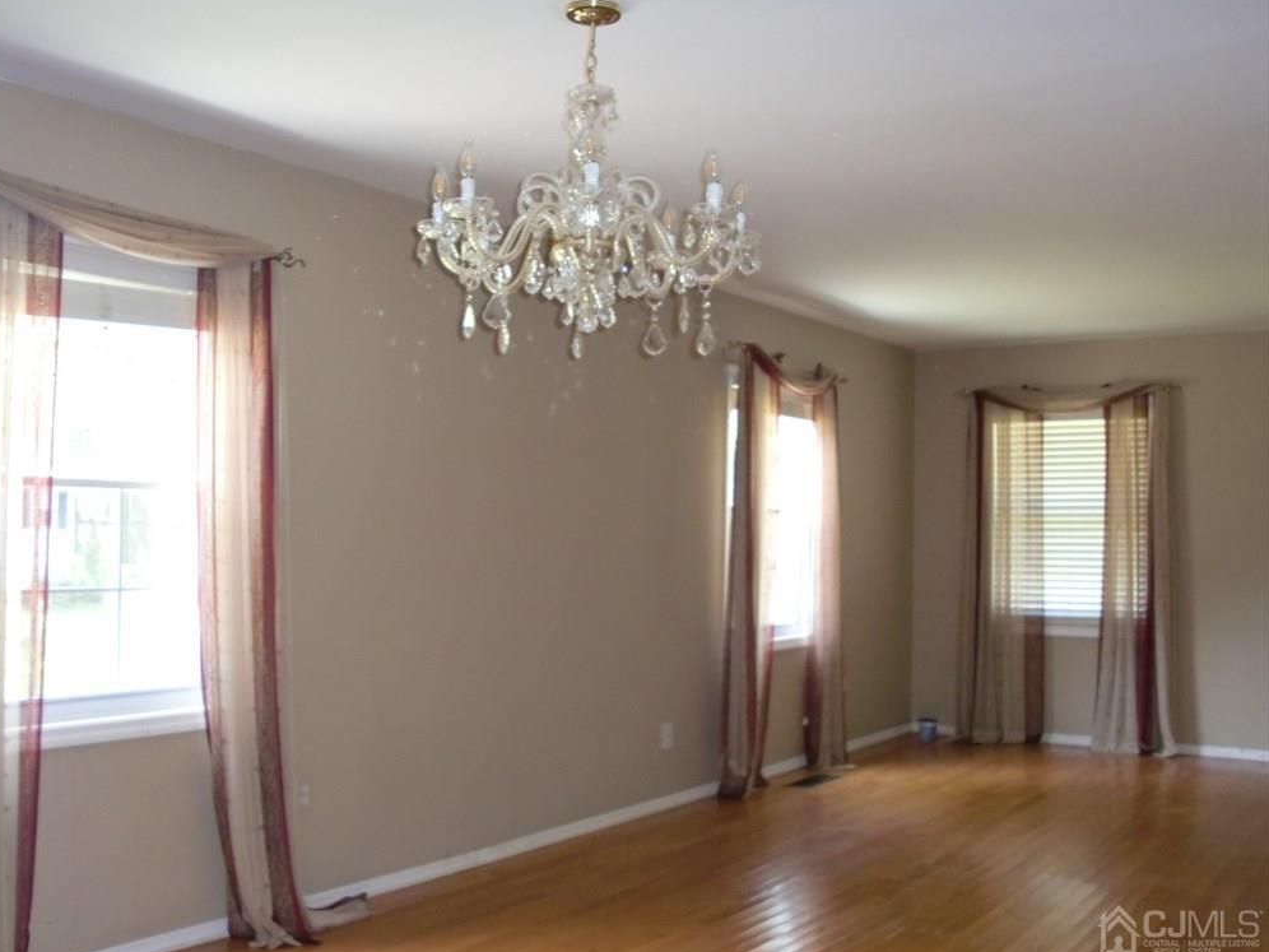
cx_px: 619
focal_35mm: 37
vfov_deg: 38.7
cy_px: 478
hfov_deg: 50.1
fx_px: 1356
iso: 320
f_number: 2.8
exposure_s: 1/60
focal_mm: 6.3
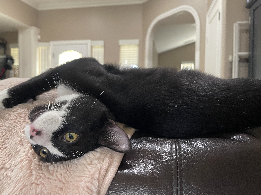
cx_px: 130
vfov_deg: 54.9
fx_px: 188
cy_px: 98
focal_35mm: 25
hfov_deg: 69.4
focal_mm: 5.1
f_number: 1.6
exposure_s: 1/60
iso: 400
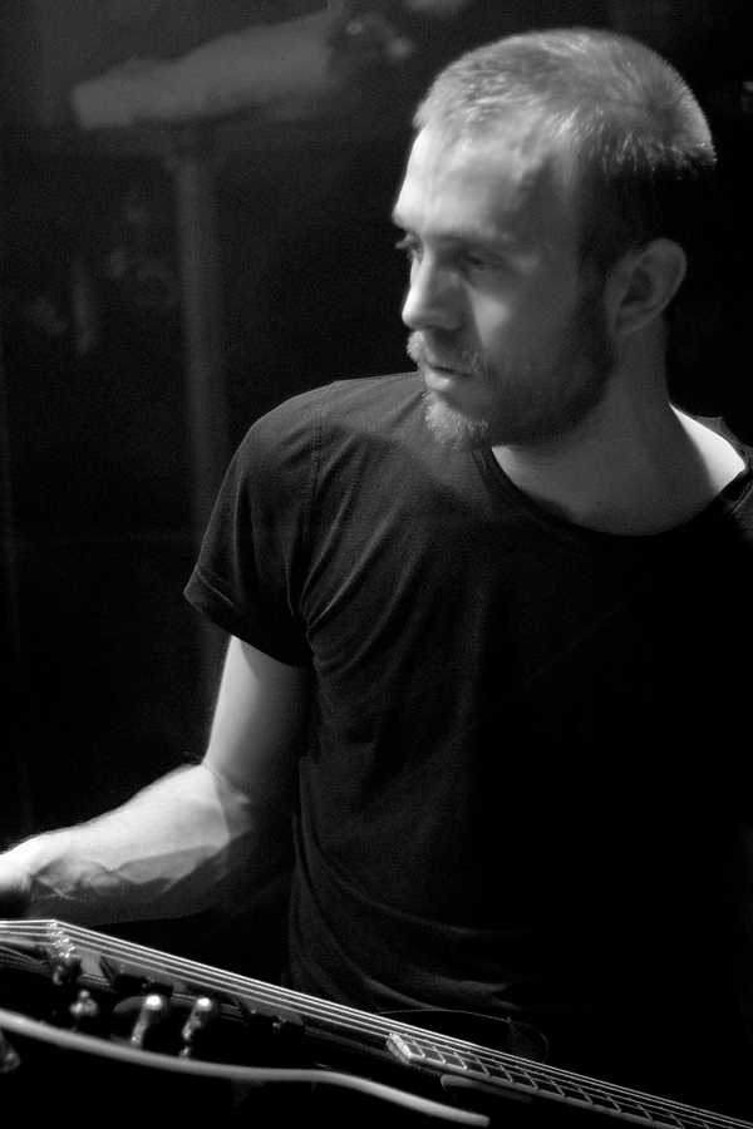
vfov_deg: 27.0
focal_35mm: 75
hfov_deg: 18.2
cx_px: 376
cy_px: 564
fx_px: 2353
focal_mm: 50
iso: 640
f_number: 1.4
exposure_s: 1/80
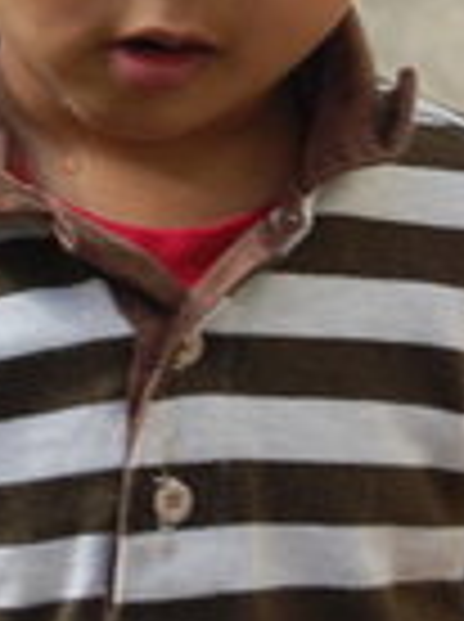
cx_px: -72
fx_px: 6602
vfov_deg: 5.4
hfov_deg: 4.0
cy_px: 50
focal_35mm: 368
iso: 200
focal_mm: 55
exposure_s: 1/250
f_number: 8
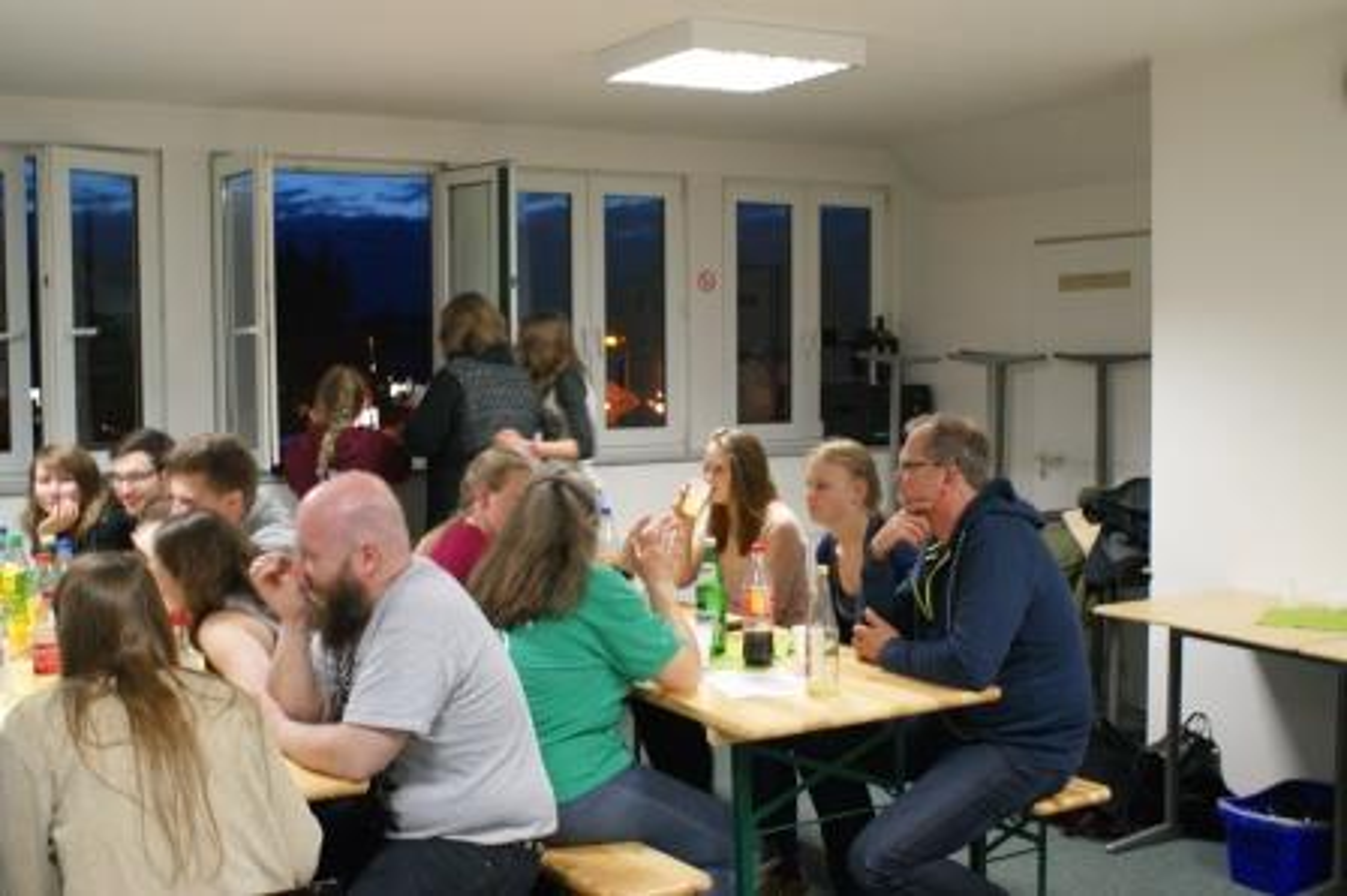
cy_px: 448
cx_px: 674
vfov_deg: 34.2
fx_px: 1458
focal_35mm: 39
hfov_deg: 49.6
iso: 800
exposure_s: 1/15
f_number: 4.5
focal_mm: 26
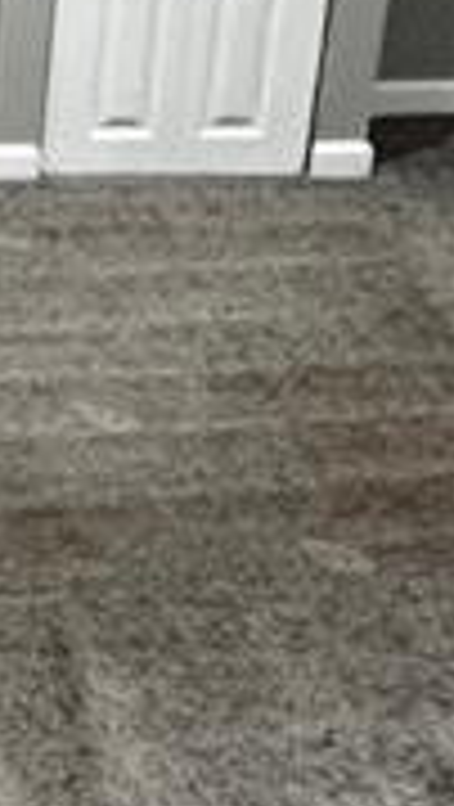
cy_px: 725
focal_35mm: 101
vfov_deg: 20.7
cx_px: -405
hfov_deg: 11.1
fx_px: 2156
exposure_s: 1/60
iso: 400
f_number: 1.8
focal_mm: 1.57
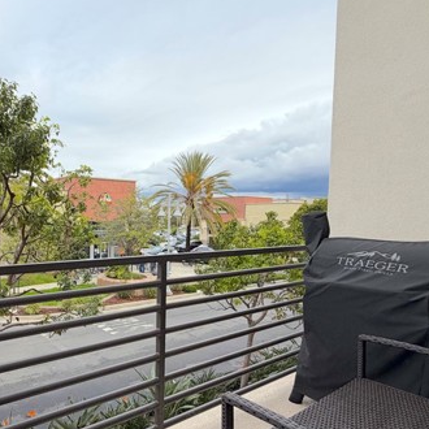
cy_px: 230
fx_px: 337
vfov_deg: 64.9
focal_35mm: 24
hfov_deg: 59.6
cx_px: 82
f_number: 2.2
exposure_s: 1/709
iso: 40
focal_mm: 2.22
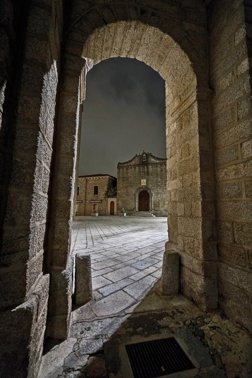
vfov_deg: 96.7
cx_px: 126
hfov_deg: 73.8
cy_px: 189
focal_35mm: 16
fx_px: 168
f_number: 4
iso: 6400
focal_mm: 16
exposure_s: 1/10
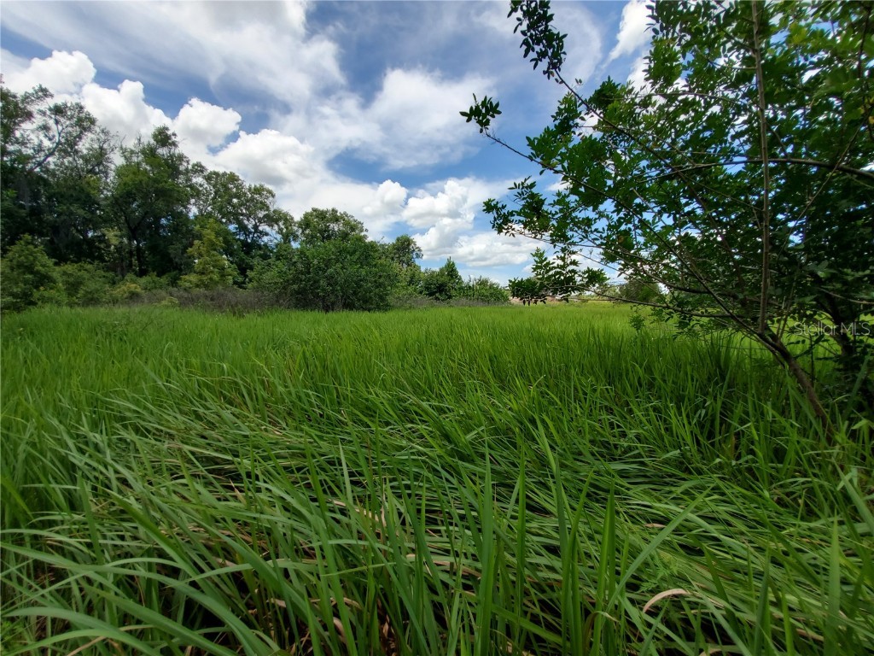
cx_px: 437
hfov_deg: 106.2
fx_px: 328
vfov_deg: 89.9
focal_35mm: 13
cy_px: 328
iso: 50
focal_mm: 1.8
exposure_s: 1/965
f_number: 2.2
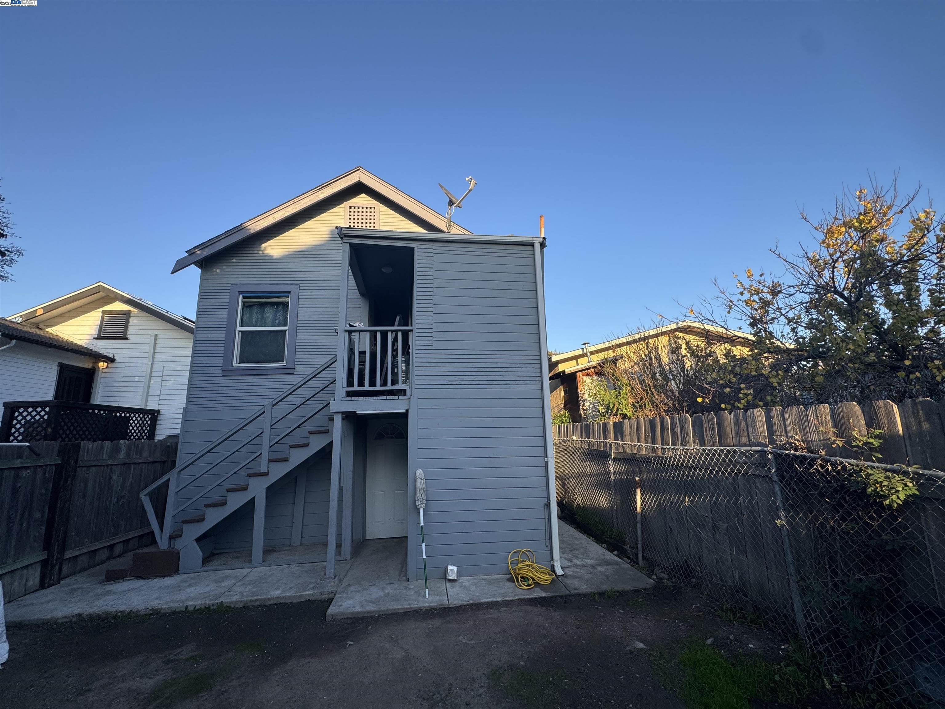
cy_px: 354
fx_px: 382
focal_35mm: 14
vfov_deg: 85.7
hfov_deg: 102.1
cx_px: 472
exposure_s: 1/401
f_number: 2.2
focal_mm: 2.22
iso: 40
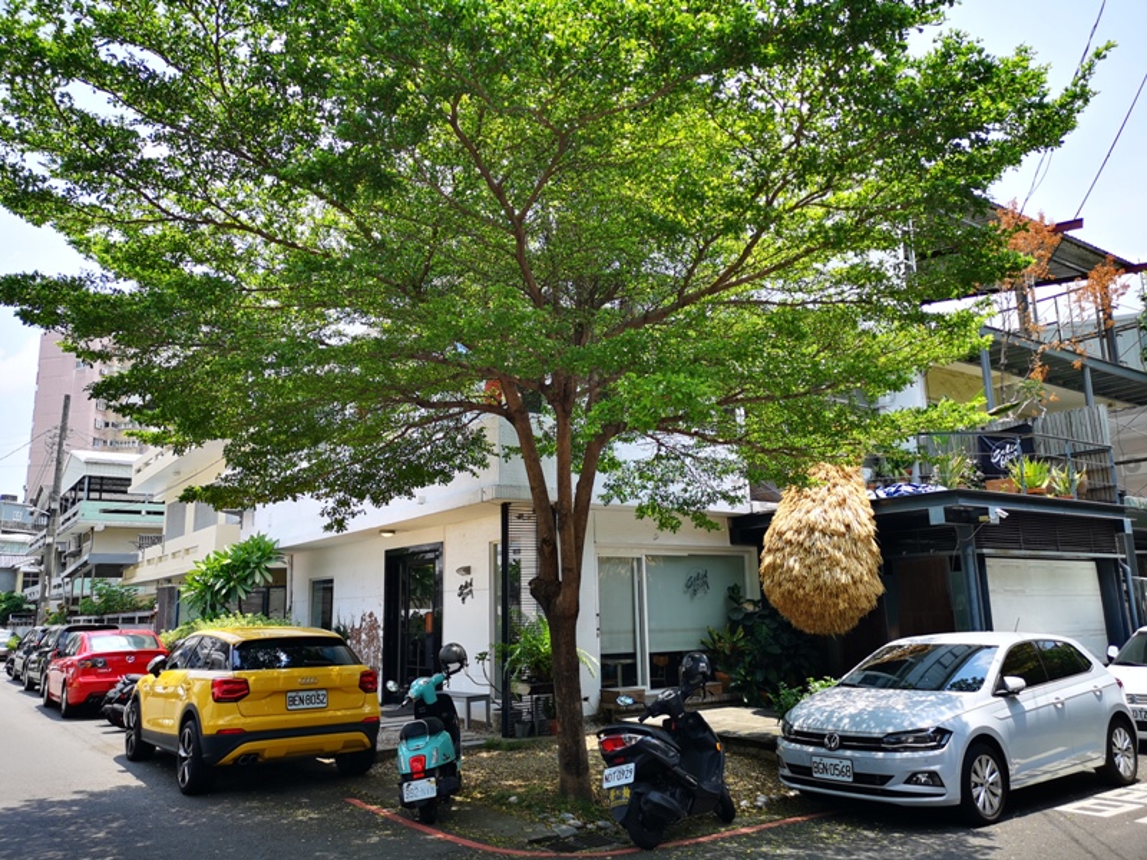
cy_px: 430
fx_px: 895
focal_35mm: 27
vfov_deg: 51.4
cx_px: 574
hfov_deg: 65.3
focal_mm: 3.95
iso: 50
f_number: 1.8
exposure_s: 1/751
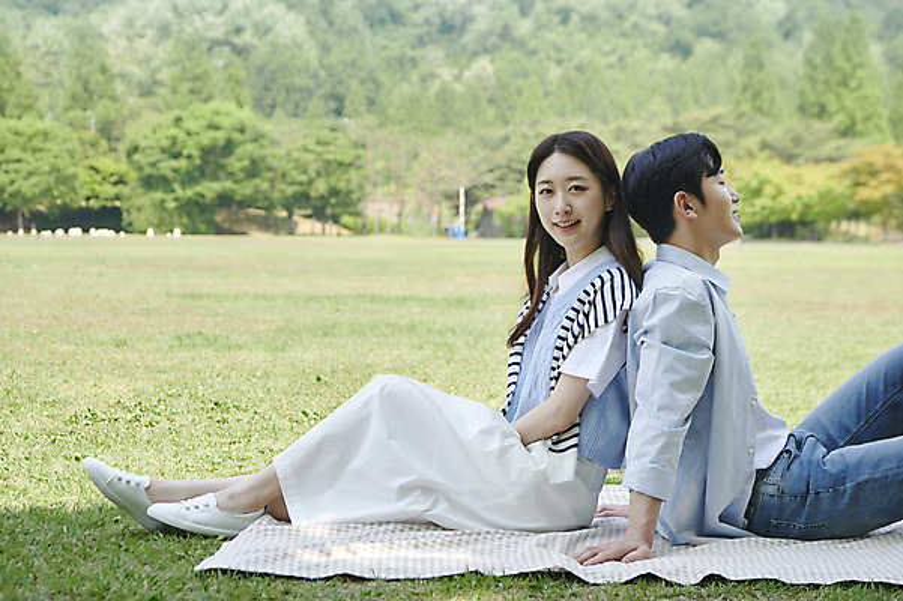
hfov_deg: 24.2
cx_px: 452
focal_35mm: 84
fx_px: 2106
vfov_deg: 16.2
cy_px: 300
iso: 160
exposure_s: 1/250
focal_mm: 70
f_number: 5.6
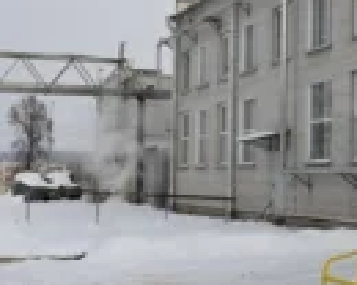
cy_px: 78
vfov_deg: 19.5
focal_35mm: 78
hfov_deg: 22.4
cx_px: 439
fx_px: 824
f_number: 5.6
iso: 640
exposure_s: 1/3200
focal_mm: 18
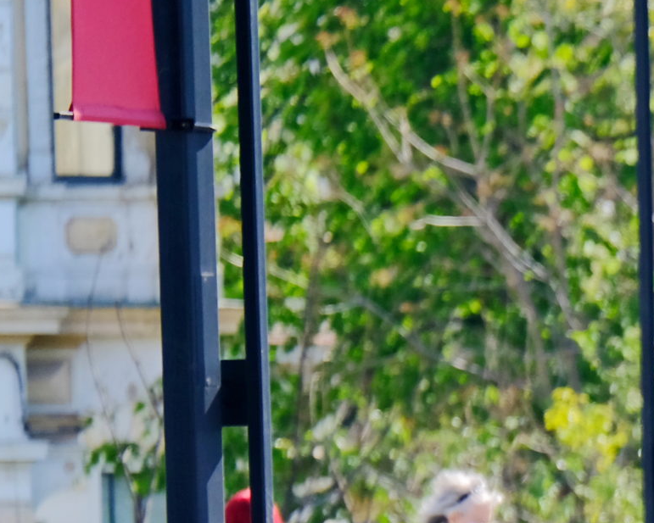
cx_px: 1077
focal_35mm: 1013
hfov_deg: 1.9
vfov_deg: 1.5
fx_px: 19610
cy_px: 657
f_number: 6.7
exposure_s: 1/400
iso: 320
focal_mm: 216.9
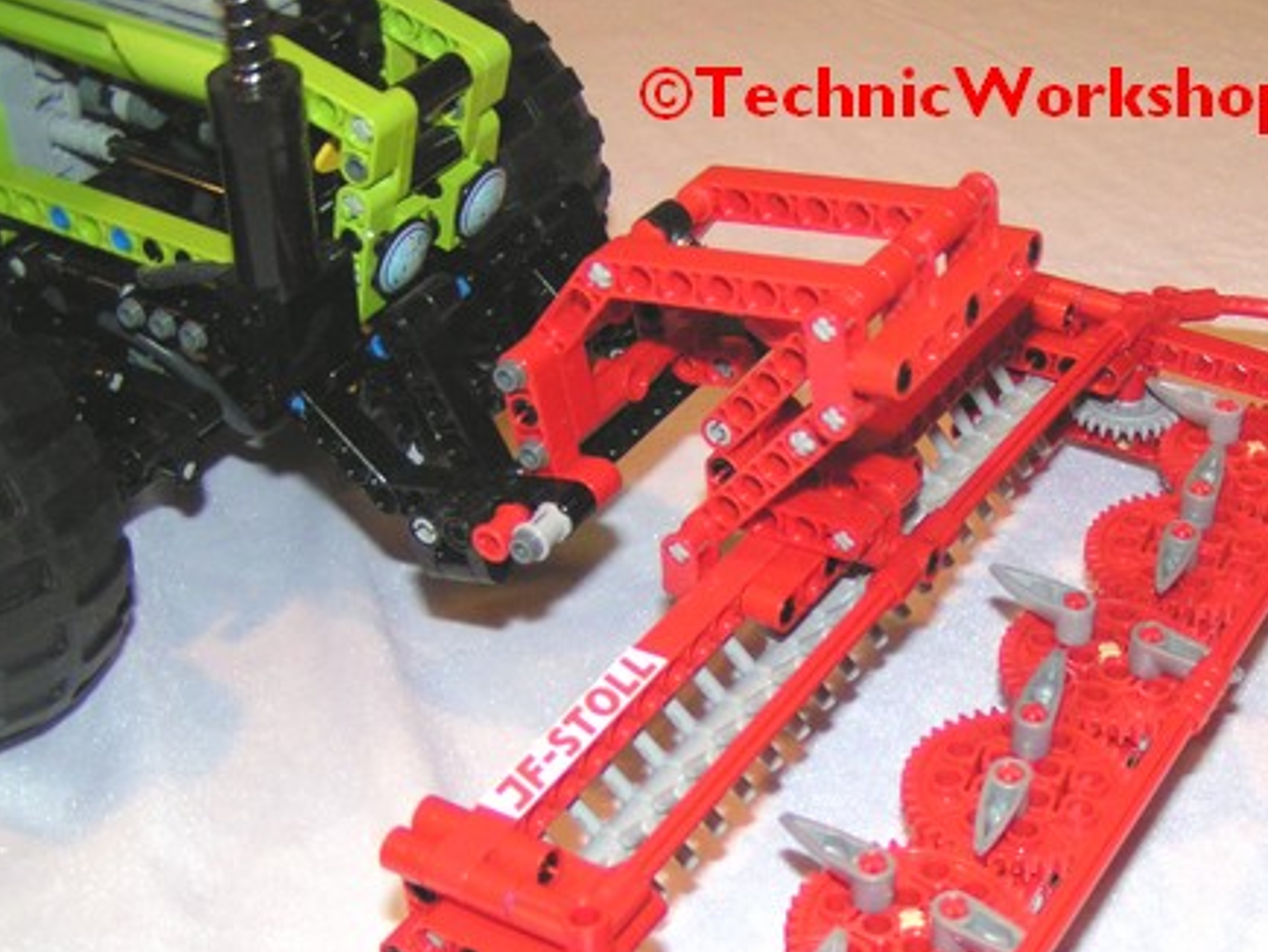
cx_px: 865
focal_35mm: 56
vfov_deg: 25.9
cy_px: 680
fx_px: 2052
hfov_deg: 34.0
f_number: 2.8
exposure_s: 1/40
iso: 200
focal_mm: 5.8
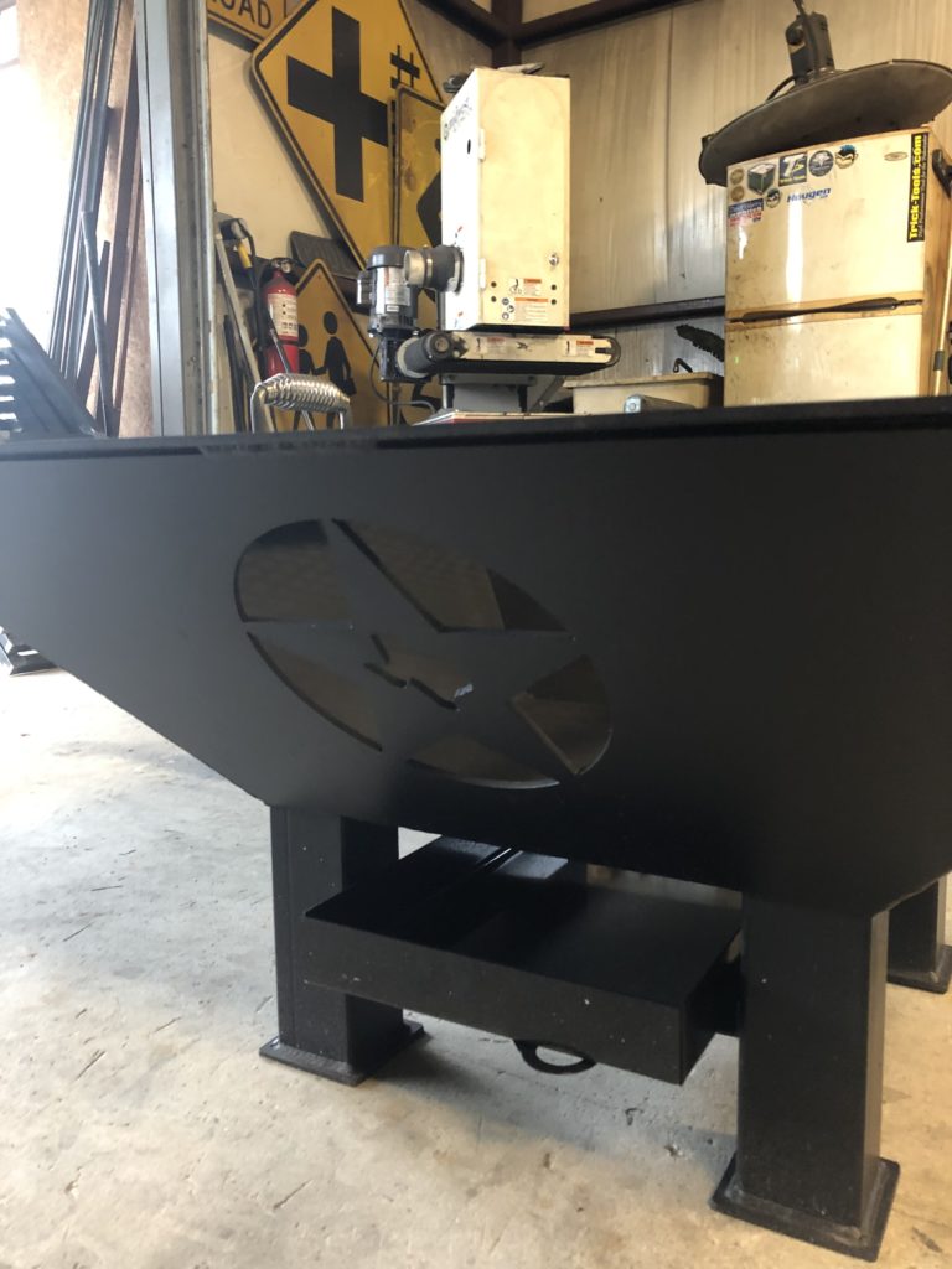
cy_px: 634
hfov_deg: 49.7
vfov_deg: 63.4
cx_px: 476
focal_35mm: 28
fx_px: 1027
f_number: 1.8
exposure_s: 1/11
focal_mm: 3.99
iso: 100
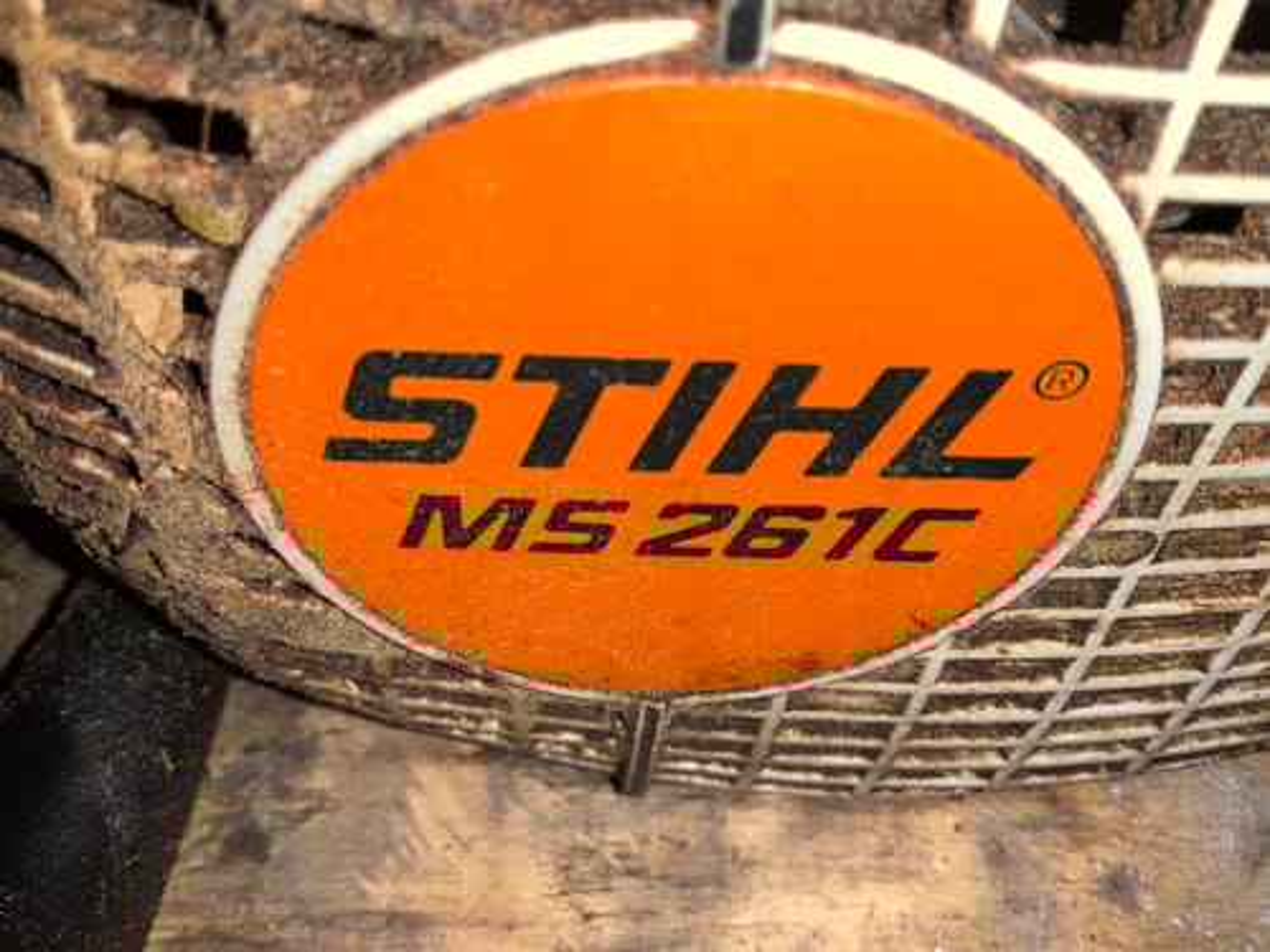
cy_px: 476
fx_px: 1064
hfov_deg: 61.7
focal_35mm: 29
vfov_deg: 48.2
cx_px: 635
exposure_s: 1/238
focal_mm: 3
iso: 16
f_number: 1.8
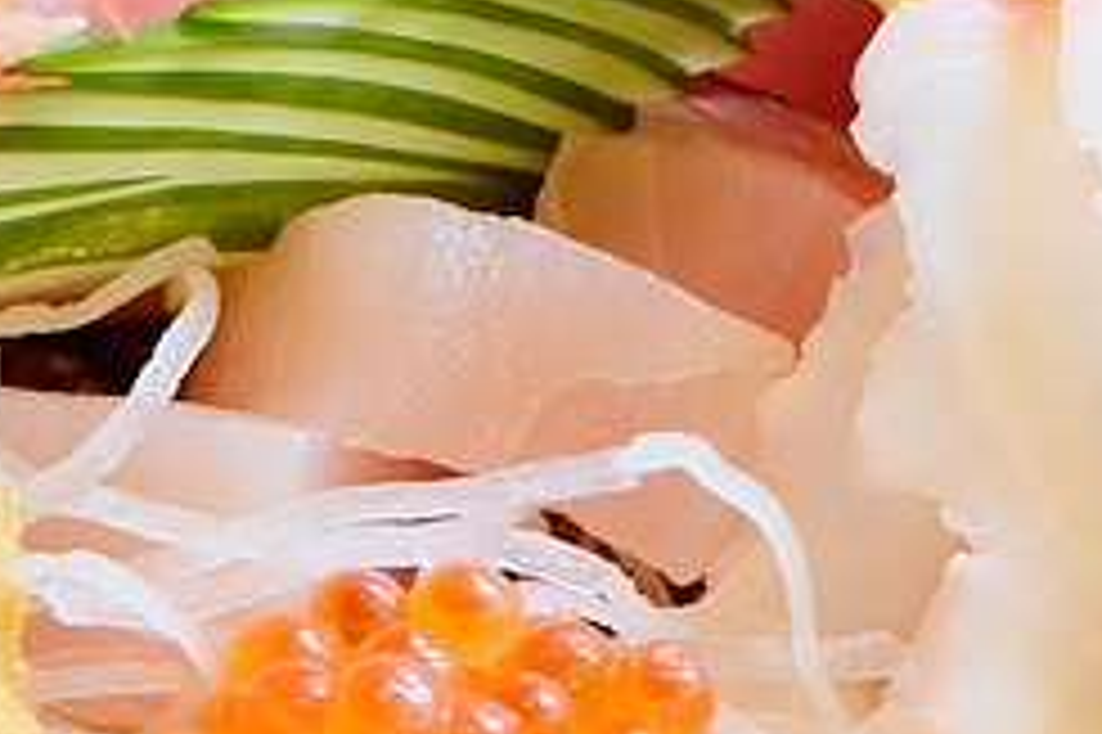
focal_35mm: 144
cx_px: 360
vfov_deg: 9.5
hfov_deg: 14.2
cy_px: 248
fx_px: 4405
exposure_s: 1/60
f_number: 4.7
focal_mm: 29.5
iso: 800
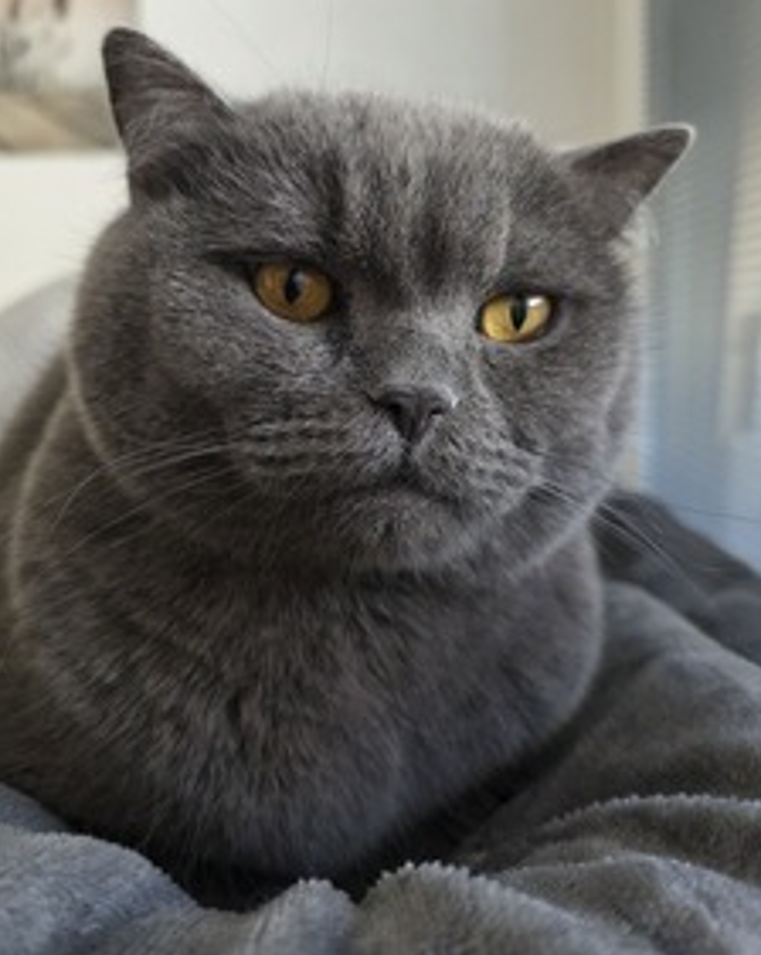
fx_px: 903
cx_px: 333
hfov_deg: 45.6
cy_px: 391
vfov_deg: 55.4
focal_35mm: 32
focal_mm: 6.3
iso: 500
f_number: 1.7
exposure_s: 1/100
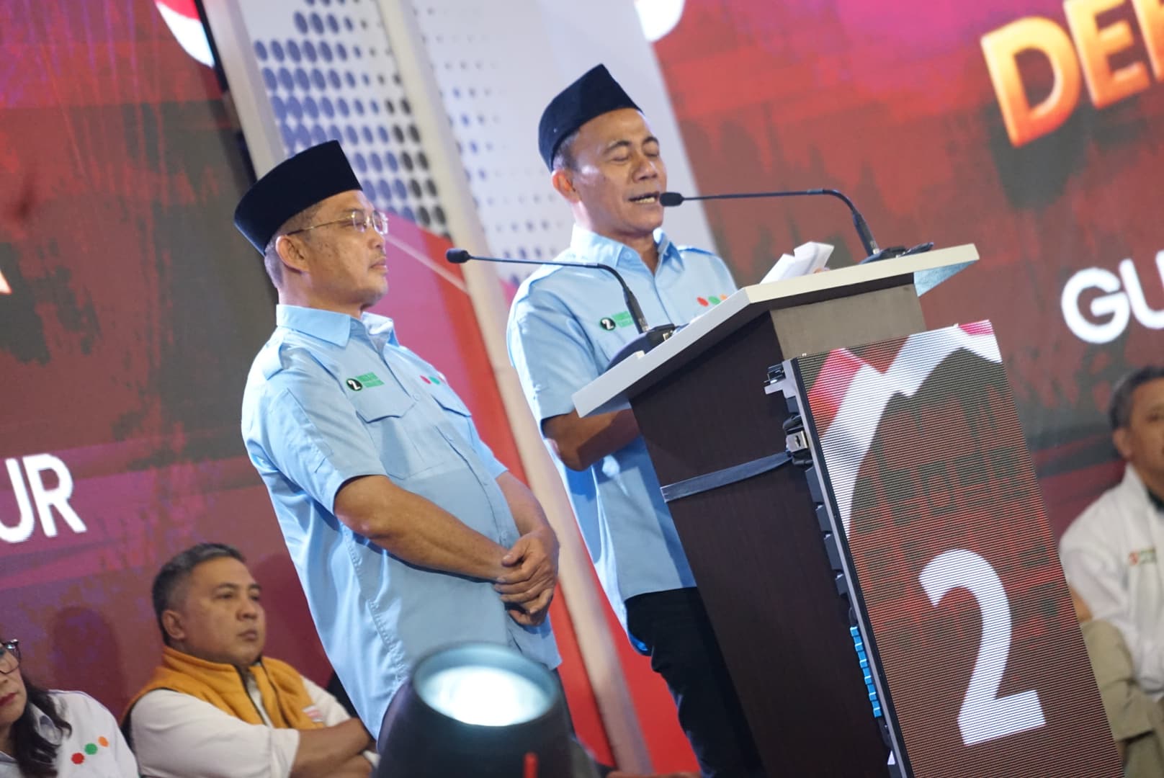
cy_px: 389
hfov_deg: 10.3
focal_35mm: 200
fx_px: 6471
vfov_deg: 6.9
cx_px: 582
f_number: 4
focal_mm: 200
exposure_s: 1/400
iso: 5000
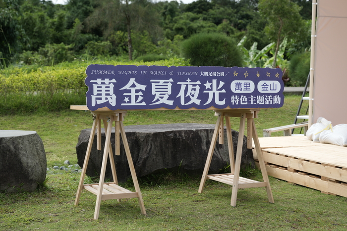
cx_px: 174
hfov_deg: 36.9
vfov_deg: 25.1
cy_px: 116
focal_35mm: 54
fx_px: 521
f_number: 5
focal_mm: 54
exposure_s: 1/400
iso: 125
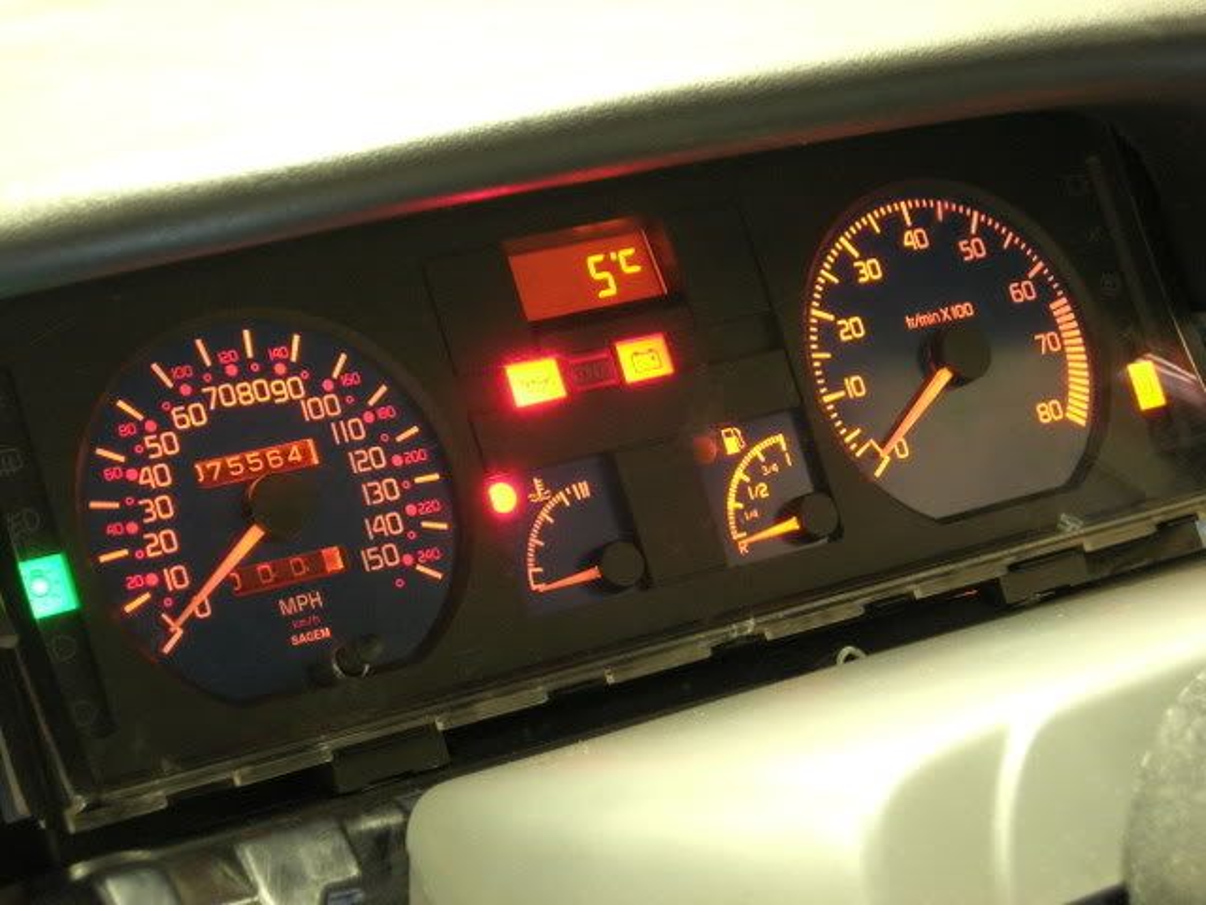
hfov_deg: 21.3
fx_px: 3205
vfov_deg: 16.1
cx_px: 603
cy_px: 452
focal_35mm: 92
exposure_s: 1.92
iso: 200
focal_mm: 19.1
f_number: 4.3
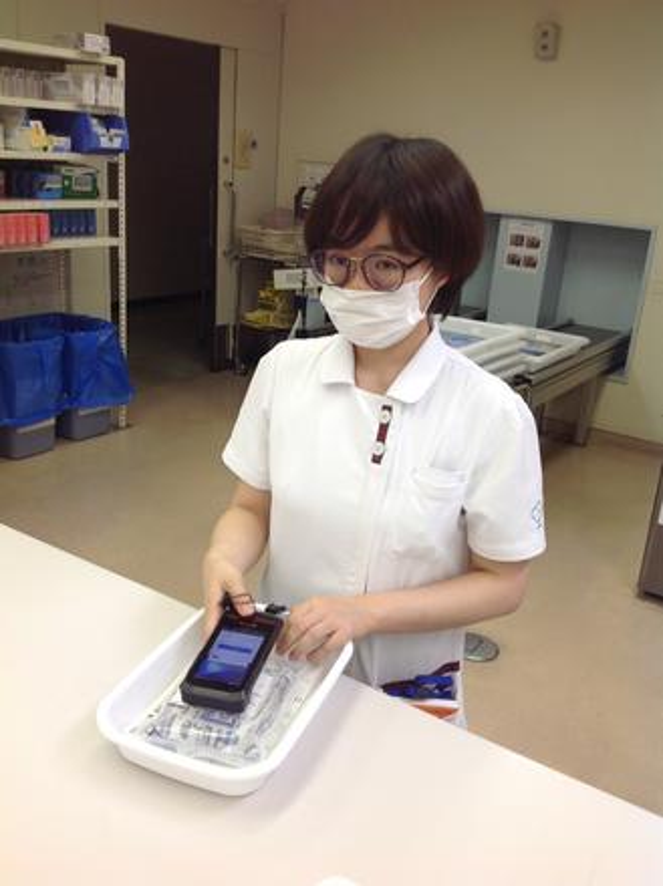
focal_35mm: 35
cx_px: 332
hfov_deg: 40.6
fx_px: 896
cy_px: 443
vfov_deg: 52.7
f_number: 2.4
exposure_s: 1/40
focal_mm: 4.28
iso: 50
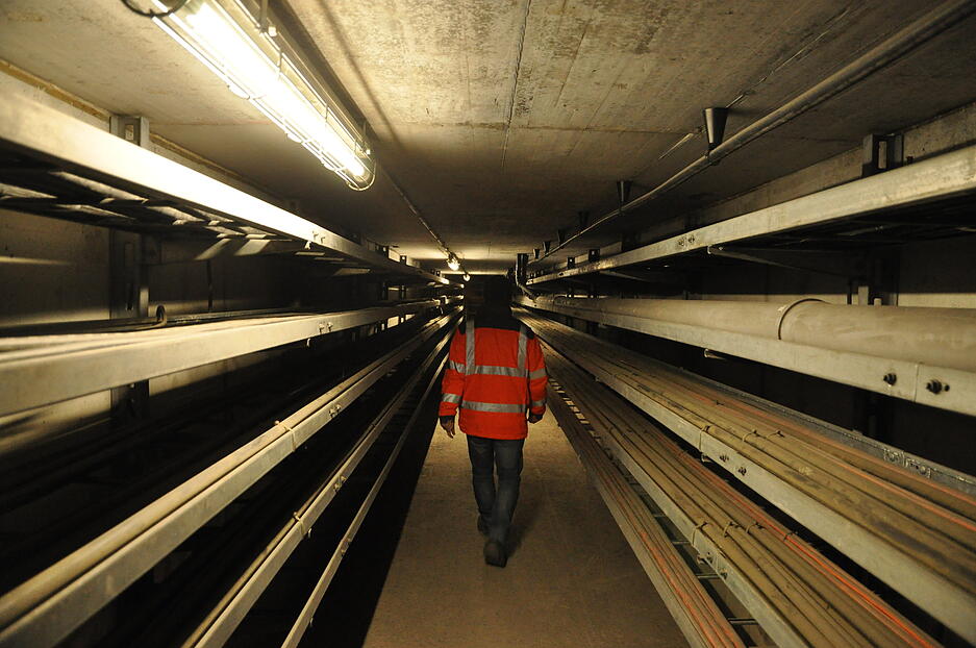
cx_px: 488
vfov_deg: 53.0
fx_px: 650
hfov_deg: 73.8
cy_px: 324
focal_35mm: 24
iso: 2000
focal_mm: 16
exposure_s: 1/50
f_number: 3.5
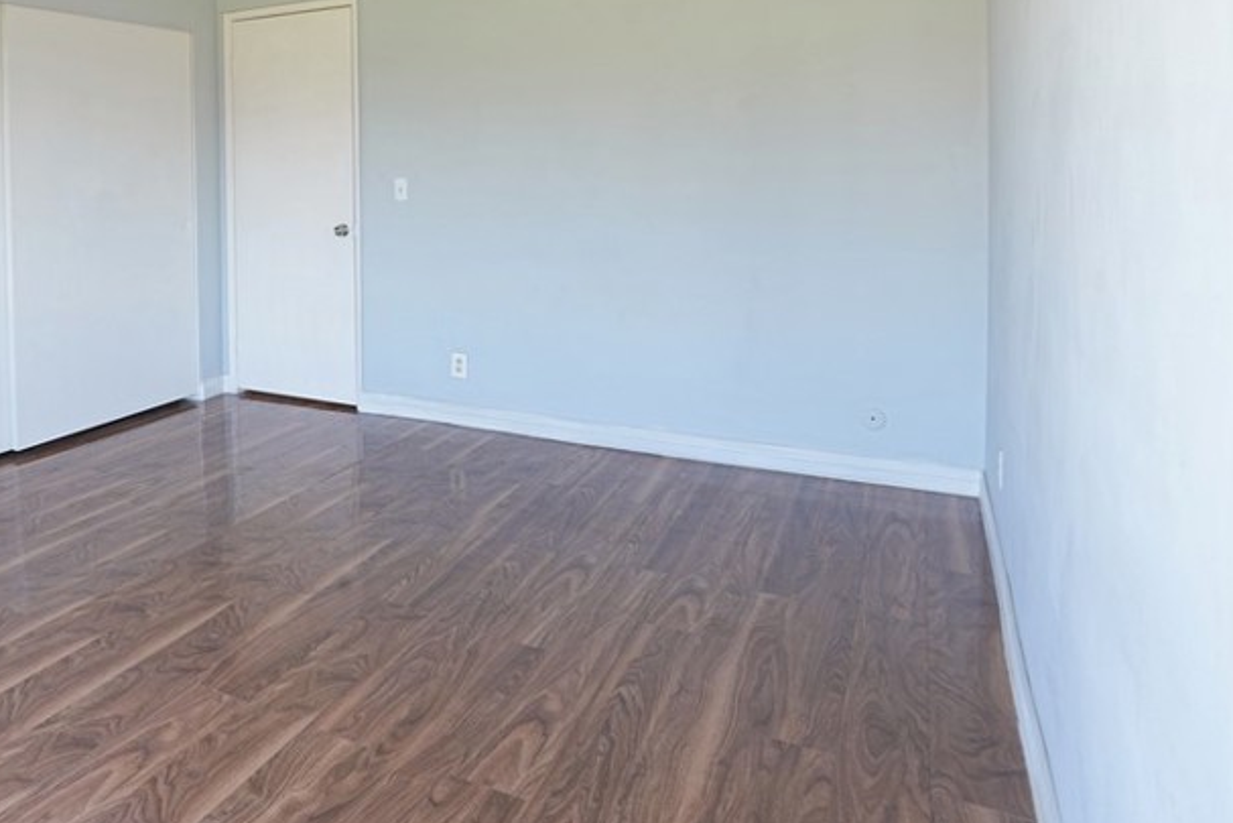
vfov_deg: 46.1
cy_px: 194
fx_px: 925
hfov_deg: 63.2
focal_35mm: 27
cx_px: 301
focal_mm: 16
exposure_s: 1/3
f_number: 8
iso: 100
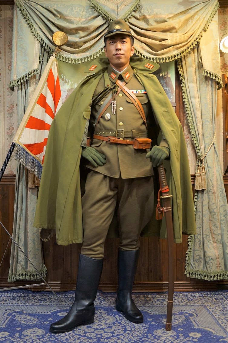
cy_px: 172
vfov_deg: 59.5
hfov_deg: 41.7
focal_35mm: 32
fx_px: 300
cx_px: 114
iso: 1250
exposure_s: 1/160
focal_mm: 21
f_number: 4
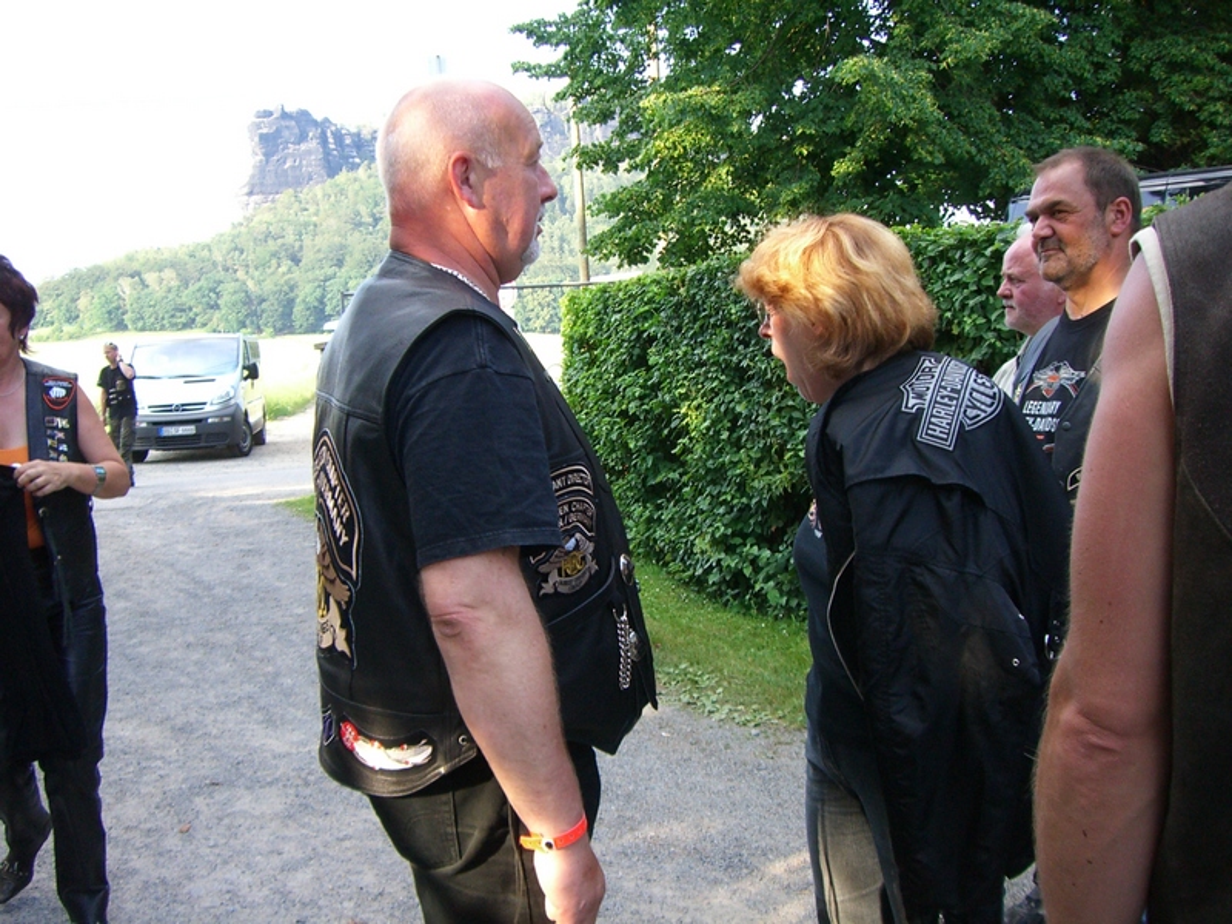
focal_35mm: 38
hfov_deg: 49.0
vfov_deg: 37.7
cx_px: 616
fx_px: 1352
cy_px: 462
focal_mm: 6.2
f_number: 2.7
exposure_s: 1/200
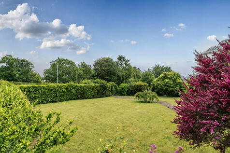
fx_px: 115
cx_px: 115
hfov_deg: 90.0
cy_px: 76
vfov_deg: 67.3
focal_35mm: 18
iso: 400
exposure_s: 1/500
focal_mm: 12
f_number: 8
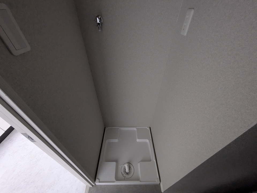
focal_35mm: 14
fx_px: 104
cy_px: 96
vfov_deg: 85.7
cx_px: 128
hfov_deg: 102.1
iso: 549
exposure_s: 1/24
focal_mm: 1.83
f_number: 2.2
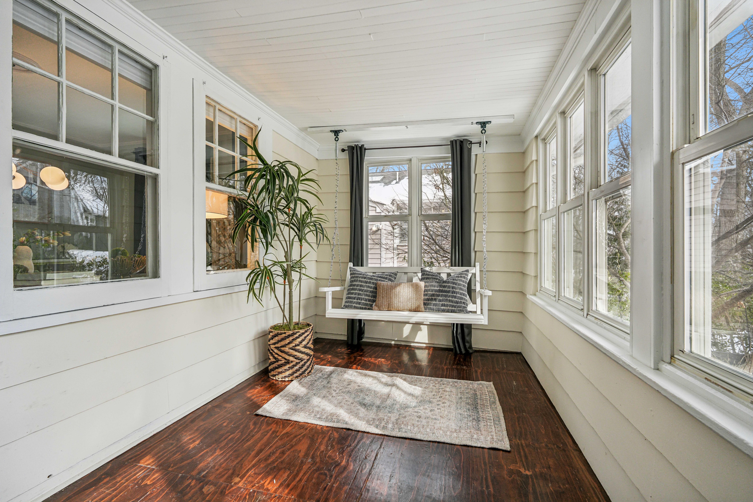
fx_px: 335
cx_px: 376
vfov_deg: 73.7
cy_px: 251
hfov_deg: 96.7
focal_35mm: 16
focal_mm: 16
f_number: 8
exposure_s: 1/160
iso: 400
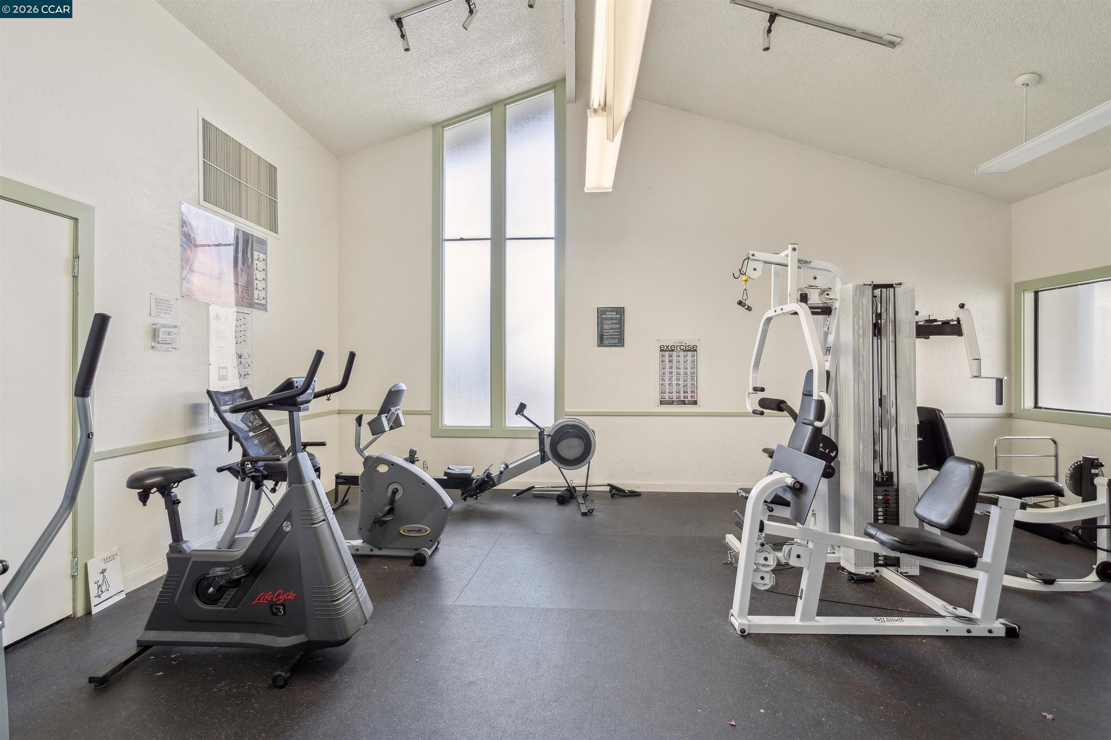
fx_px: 494
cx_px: 556
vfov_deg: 73.7
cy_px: 370
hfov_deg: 96.7
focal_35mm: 16
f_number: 8
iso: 250
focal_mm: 16
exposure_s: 1/20
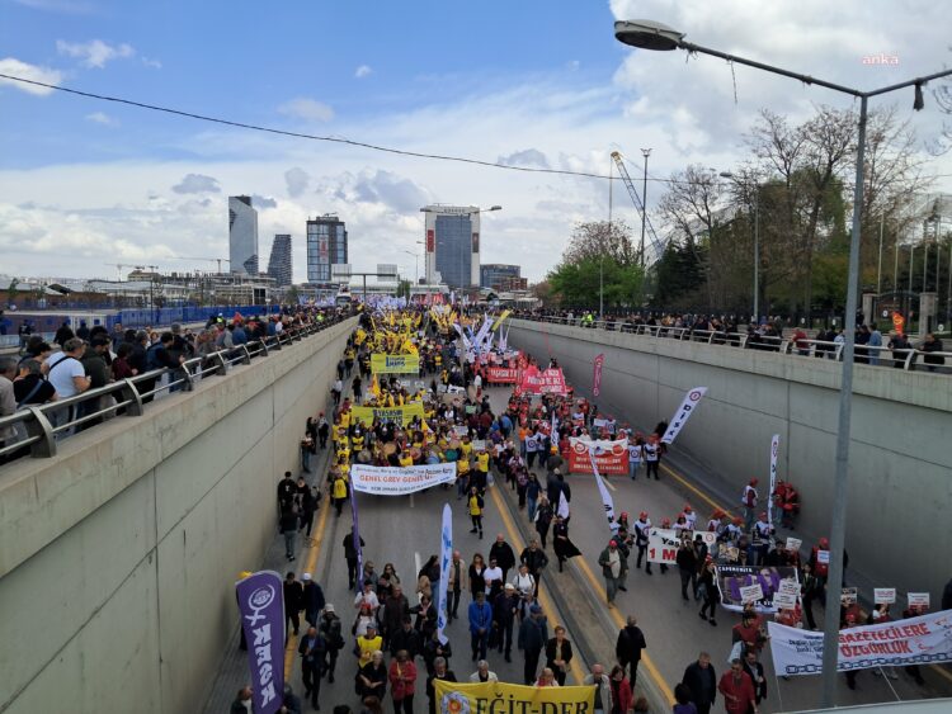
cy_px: 357
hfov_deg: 65.3
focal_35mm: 27
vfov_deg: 51.4
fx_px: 743
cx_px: 476
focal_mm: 4
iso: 50
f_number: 1.8
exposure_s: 1/721
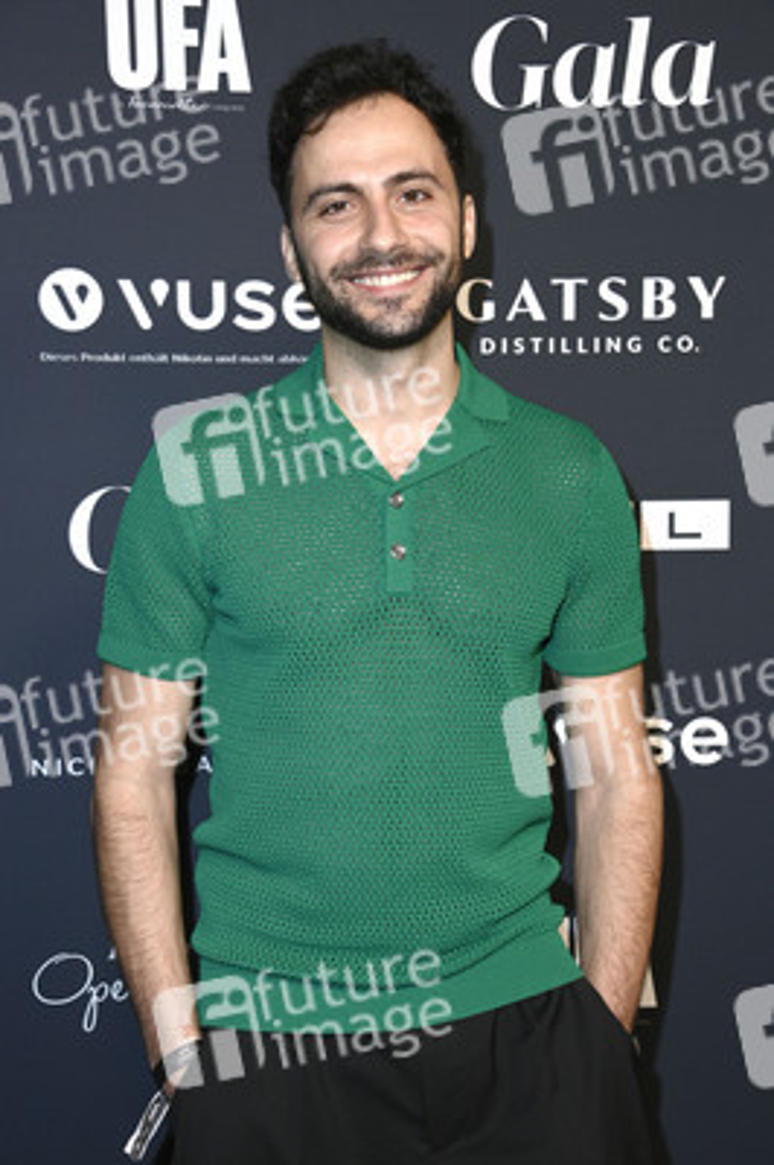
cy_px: 582
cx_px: 387
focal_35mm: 62
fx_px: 2003
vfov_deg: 32.4
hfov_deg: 21.9
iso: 800
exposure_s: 1/250
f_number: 5.6
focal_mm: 62
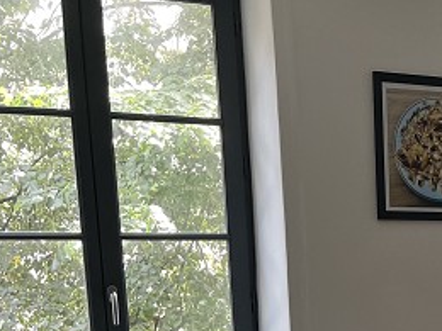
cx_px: 592
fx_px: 1021
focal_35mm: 80
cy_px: 426
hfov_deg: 21.7
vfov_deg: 17.3
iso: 125
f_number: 1.6
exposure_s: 1/113
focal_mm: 5.1
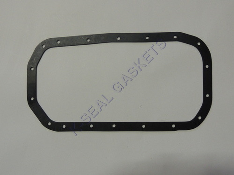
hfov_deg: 55.4
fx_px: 223
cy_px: 88
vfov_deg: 42.9
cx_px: 117
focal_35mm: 33
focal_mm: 5.8
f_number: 3.2
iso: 400
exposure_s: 1/30
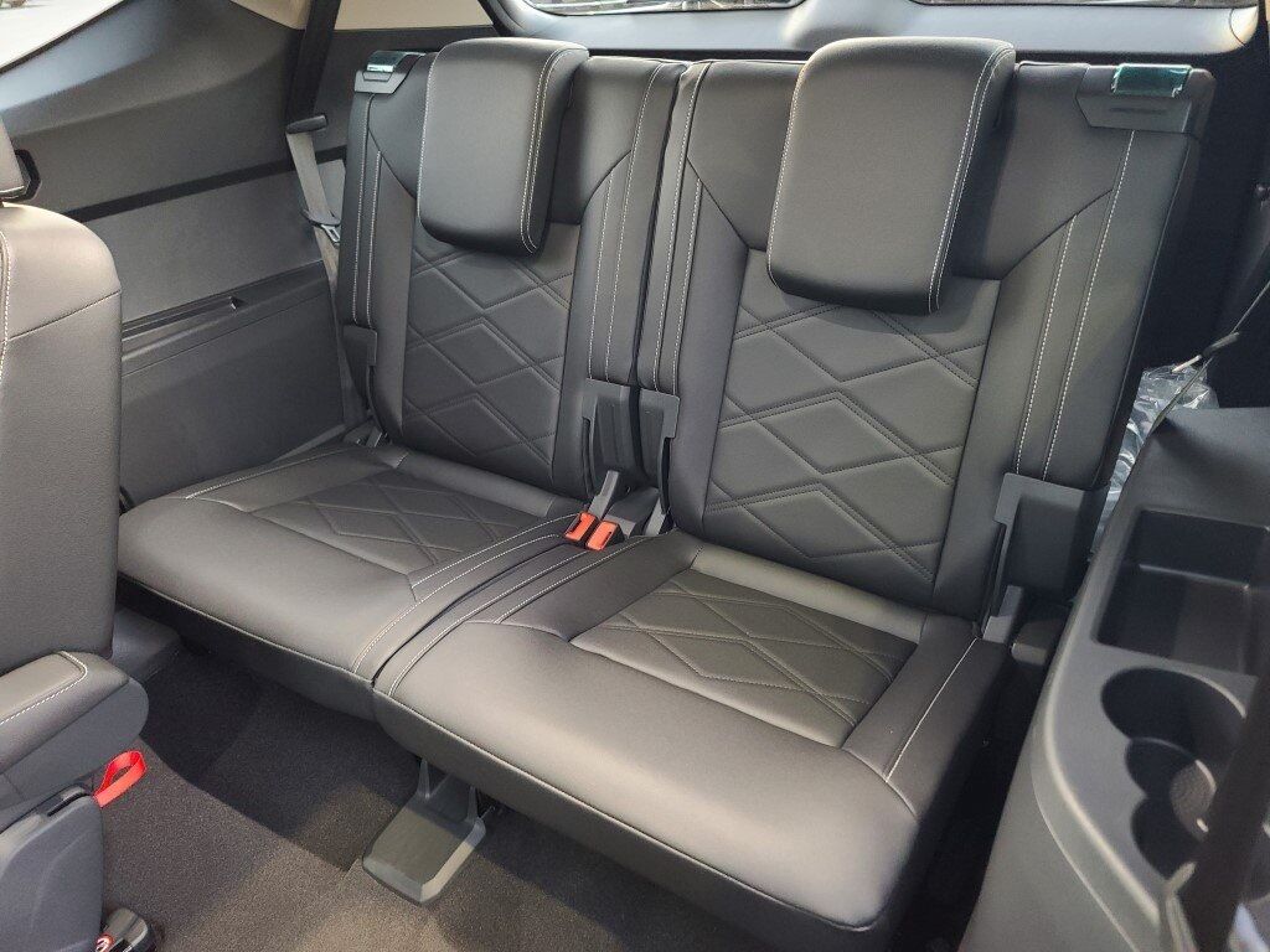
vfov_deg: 54.9
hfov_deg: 69.4
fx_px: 917
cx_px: 635
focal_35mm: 25
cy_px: 476
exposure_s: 1/24
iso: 1000
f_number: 1.8
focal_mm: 7
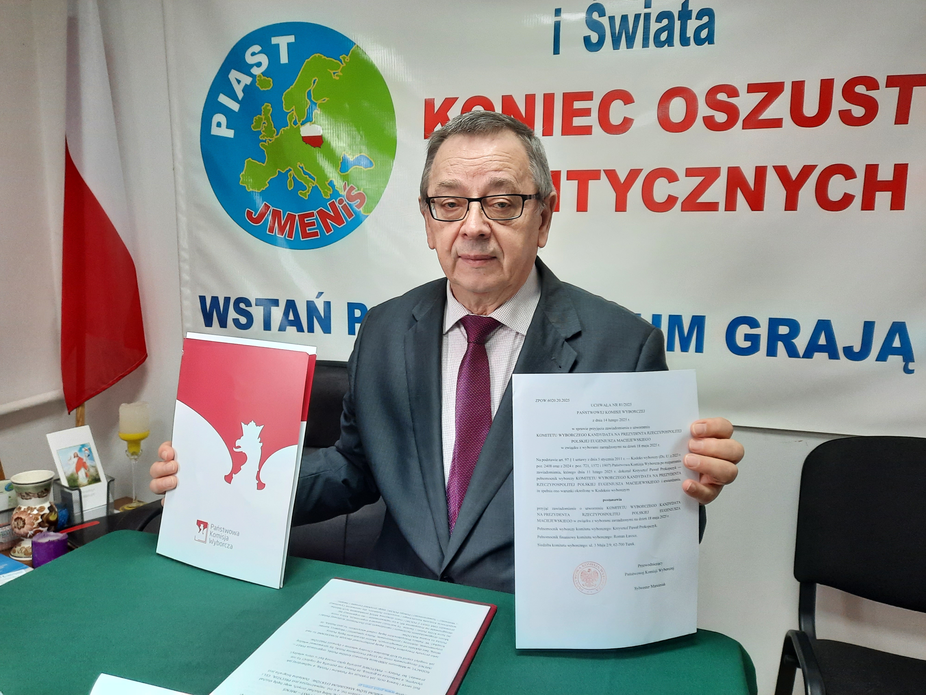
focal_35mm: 25
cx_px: 463
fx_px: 669
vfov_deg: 54.9
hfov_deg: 69.4
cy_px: 348
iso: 200
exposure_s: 1/50
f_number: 2
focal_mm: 4.6
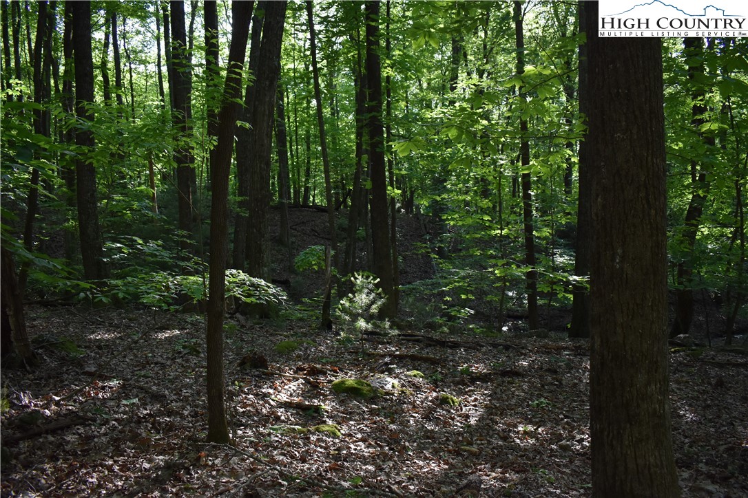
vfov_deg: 43.6
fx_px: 623
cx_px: 374
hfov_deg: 61.9
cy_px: 249
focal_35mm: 30
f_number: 3.5
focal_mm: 20
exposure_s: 1/250
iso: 720
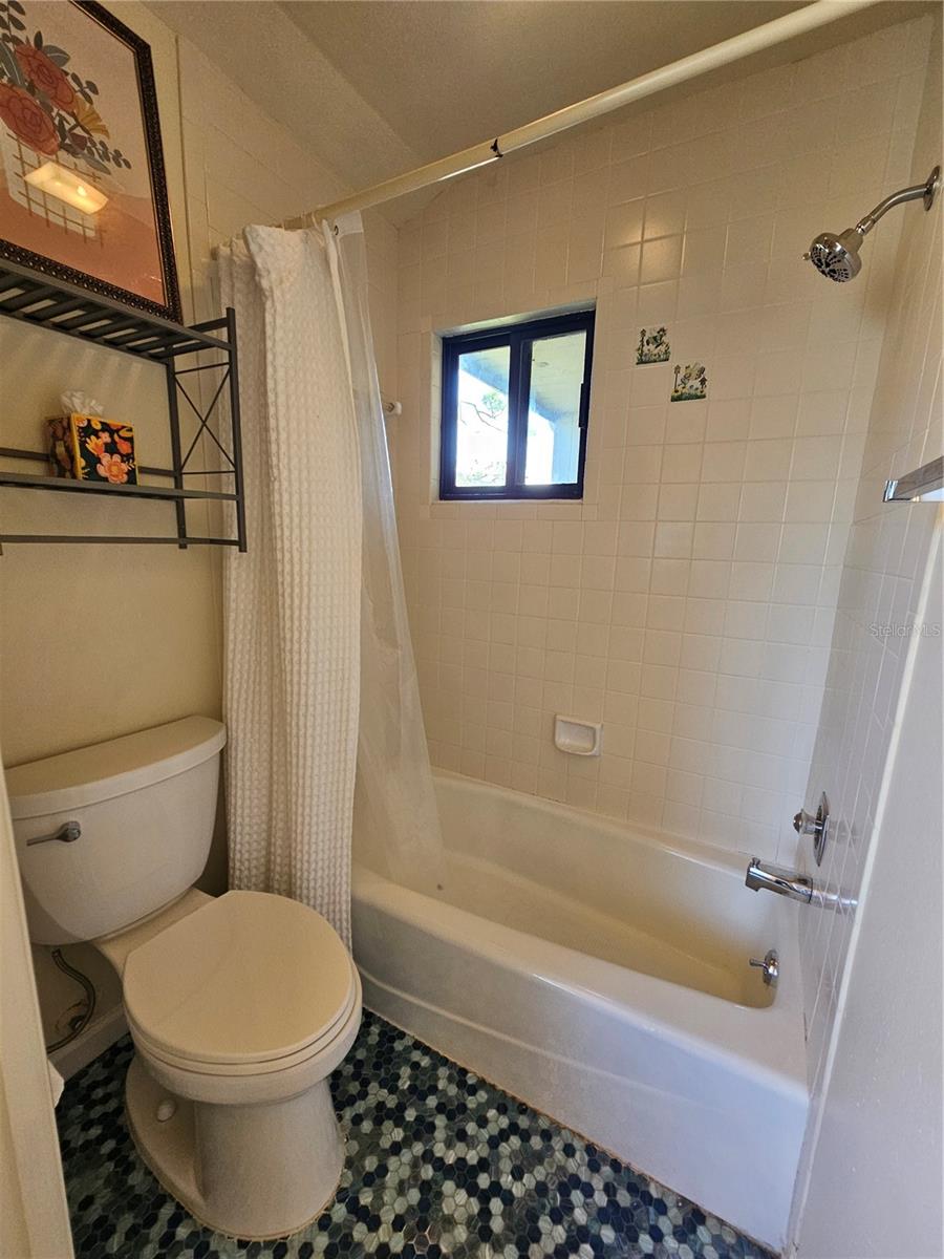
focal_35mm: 13
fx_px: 473
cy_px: 630
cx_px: 472
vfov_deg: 106.2
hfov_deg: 89.9
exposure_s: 1/60
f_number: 2.2
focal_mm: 2.2
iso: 250
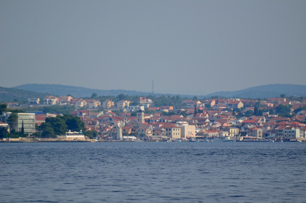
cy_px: 102
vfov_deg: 3.0
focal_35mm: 450
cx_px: 153
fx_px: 3816
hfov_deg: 4.6
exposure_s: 1/2000
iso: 400
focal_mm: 300
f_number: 5.6
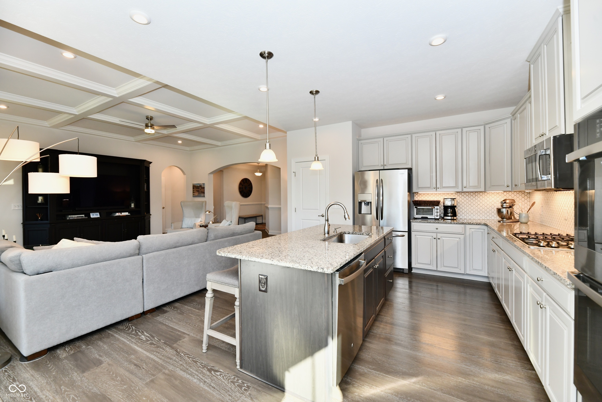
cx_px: 301
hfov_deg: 104.3
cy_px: 201
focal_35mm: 14
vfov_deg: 81.2
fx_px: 234
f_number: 6.3
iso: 640
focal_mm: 14
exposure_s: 1/125
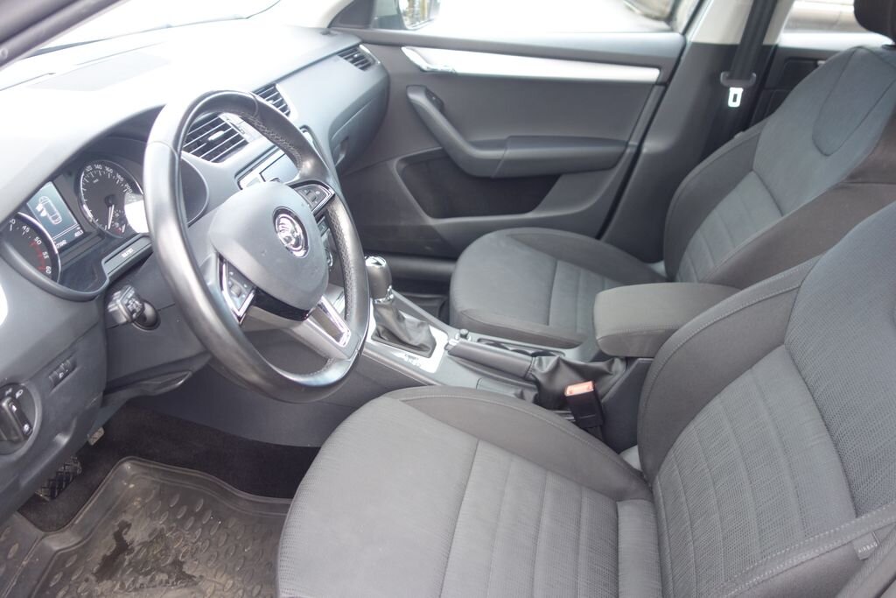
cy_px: 299
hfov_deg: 65.5
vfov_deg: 46.4
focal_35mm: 28
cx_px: 448
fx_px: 697
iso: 125
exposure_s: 1/40
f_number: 1.8
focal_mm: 10.4
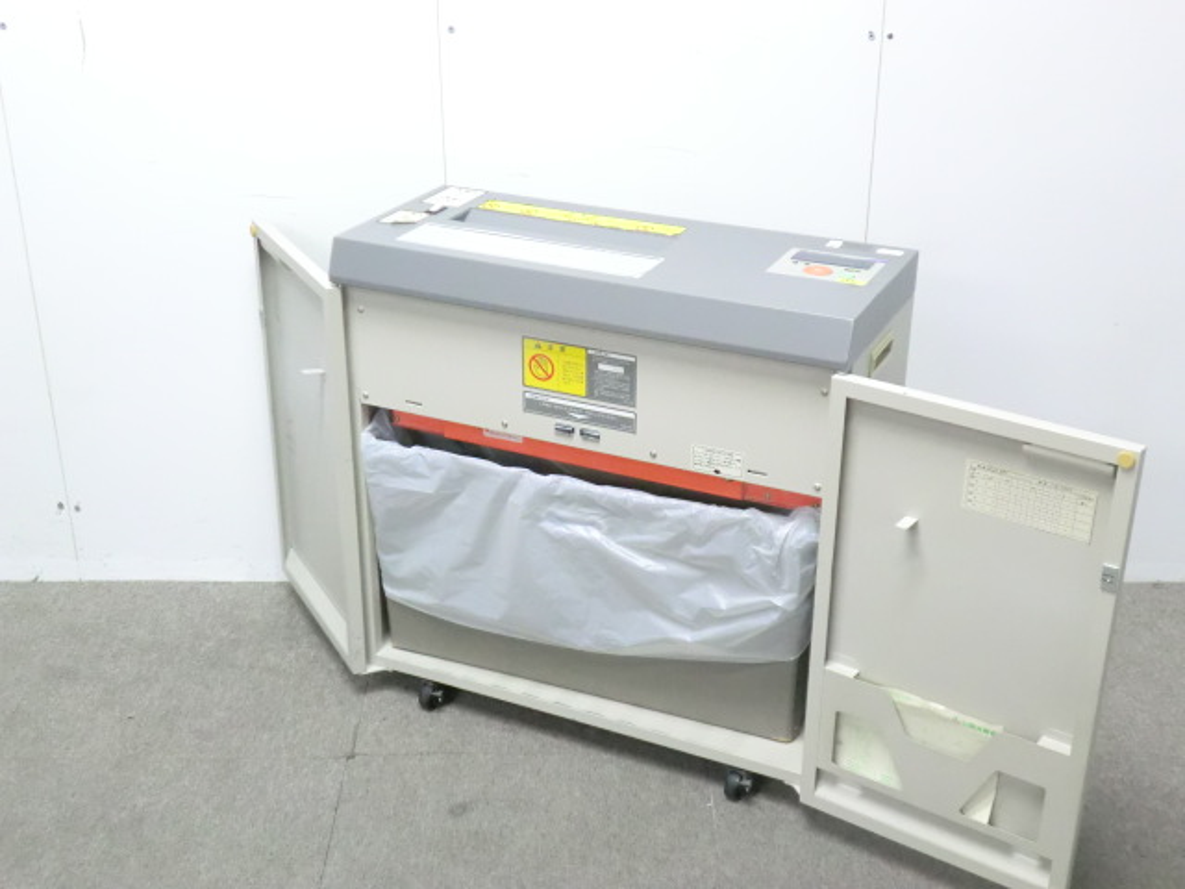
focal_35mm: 45
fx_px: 1540
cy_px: 444
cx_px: 592
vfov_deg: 32.2
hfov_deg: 42.1
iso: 800
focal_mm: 8.2
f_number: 4.3
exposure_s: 1/25
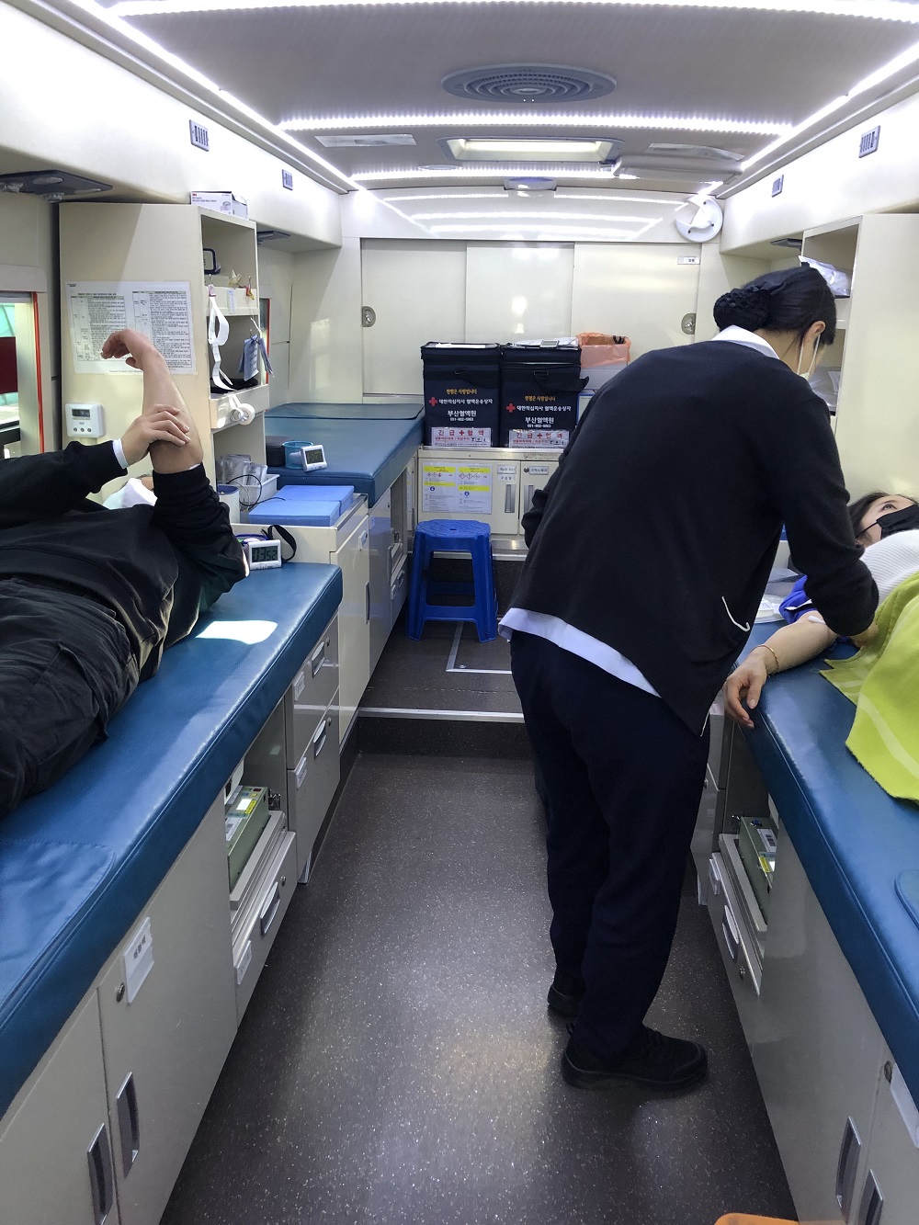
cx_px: 460
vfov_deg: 63.4
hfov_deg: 49.8
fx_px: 991
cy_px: 612
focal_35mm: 28
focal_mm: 3.99
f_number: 1.8
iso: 40
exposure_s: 1/17
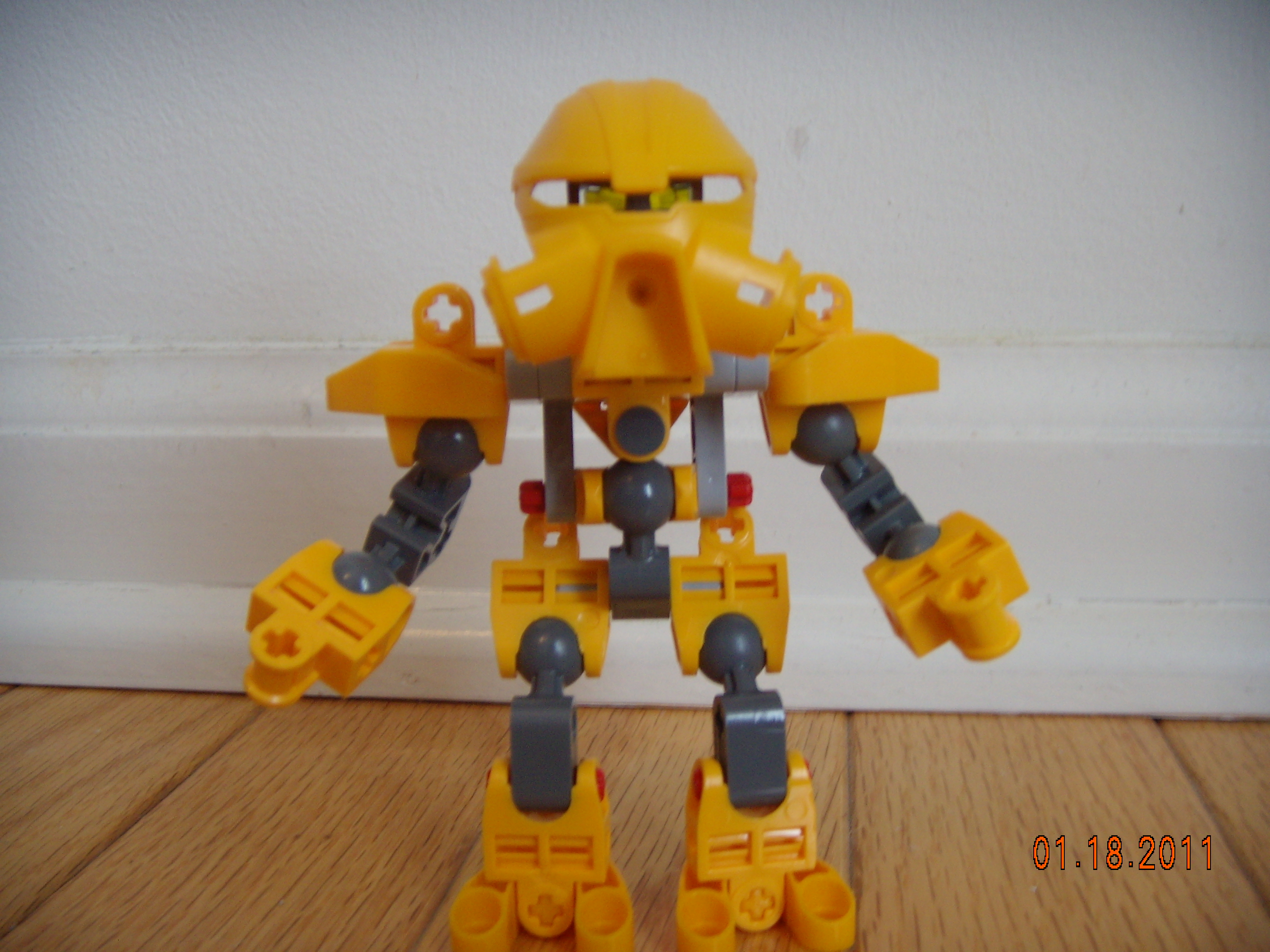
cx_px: 635
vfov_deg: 37.7
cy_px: 476
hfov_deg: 49.0
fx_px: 1394
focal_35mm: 38
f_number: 3.5
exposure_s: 1/24.9
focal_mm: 6.4
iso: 100
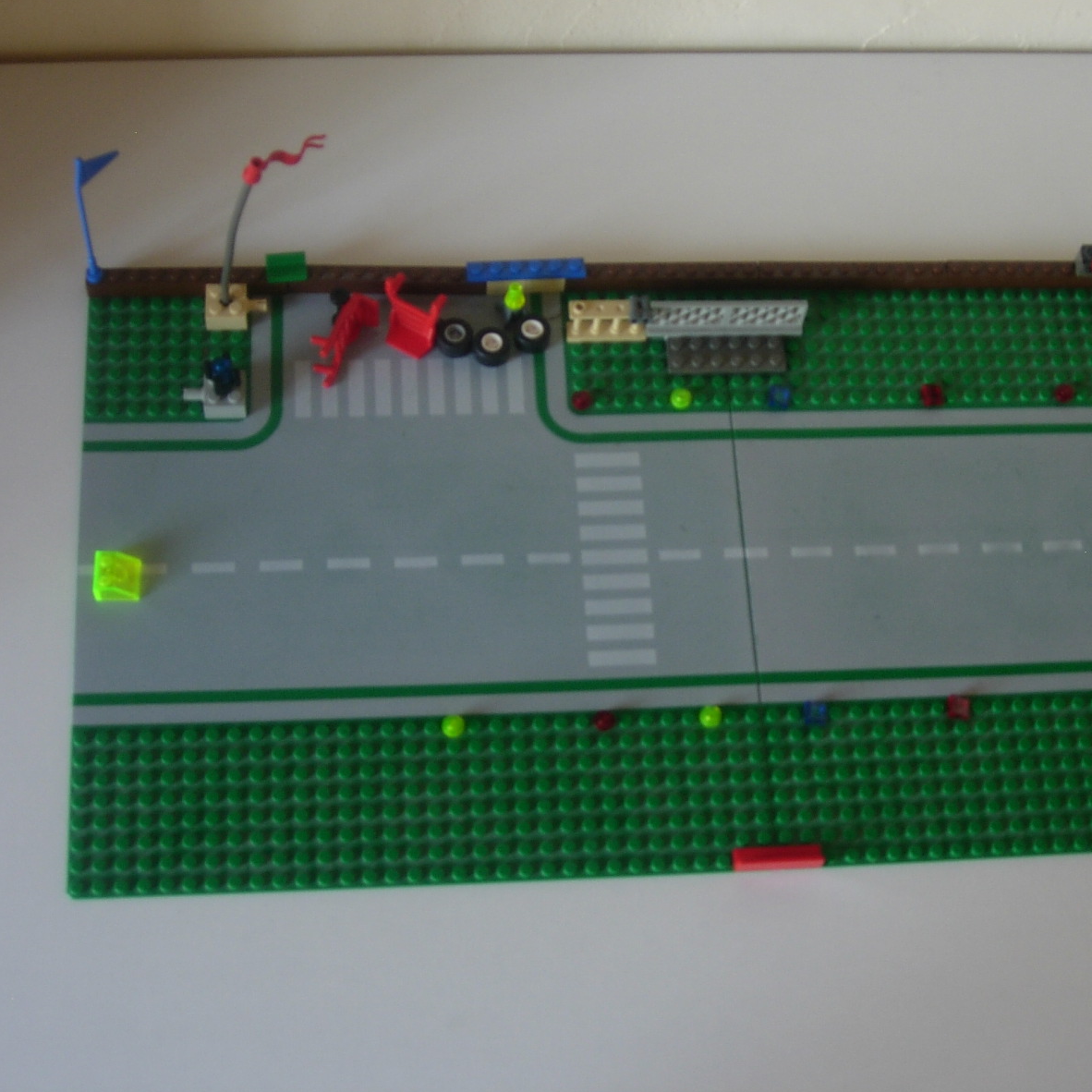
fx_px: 2177
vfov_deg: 28.2
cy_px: 541
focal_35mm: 61
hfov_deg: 28.0
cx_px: 693
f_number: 3.2
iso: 72
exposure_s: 1/4
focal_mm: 10.6
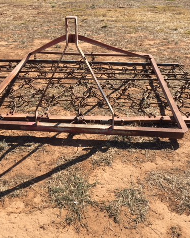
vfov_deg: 48.0
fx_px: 267
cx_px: 82
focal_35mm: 38
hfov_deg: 39.1
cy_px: 119
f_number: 2.2
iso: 25
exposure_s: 1/1083
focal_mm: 4.15
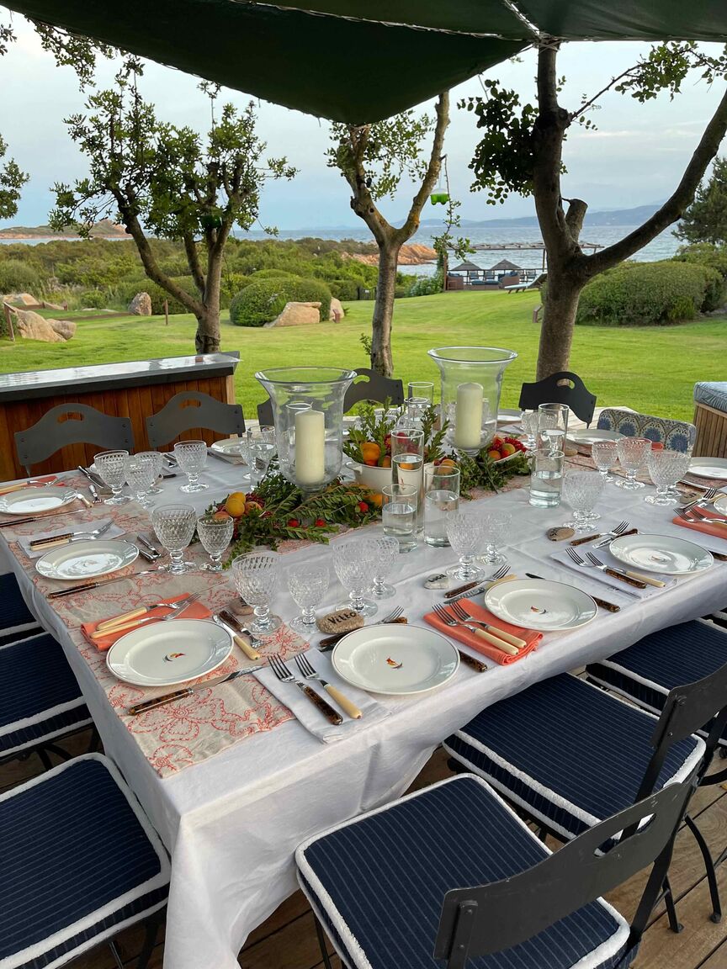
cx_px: 364
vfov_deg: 67.3
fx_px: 728
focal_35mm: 26
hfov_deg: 53.1
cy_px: 484
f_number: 1.6
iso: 125
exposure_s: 1/112
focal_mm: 5.1
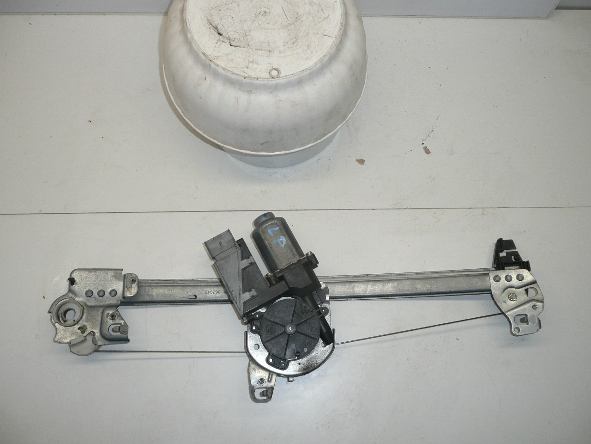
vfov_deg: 46.8
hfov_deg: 60.0
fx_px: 512
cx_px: 296
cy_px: 222
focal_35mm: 30
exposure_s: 1/125
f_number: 3.3
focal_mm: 4.6
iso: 100
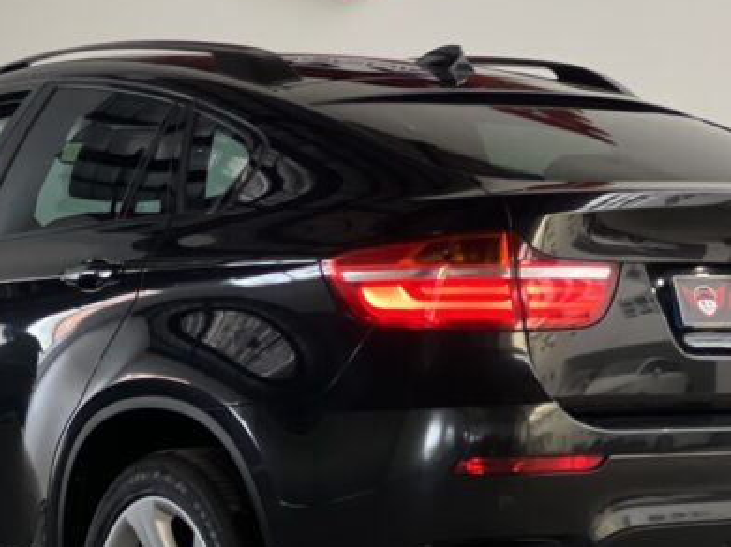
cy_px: 189
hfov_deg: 12.5
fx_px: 3334
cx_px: 283
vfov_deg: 9.4
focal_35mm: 158
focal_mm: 9
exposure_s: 1/40
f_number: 2.8
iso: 320
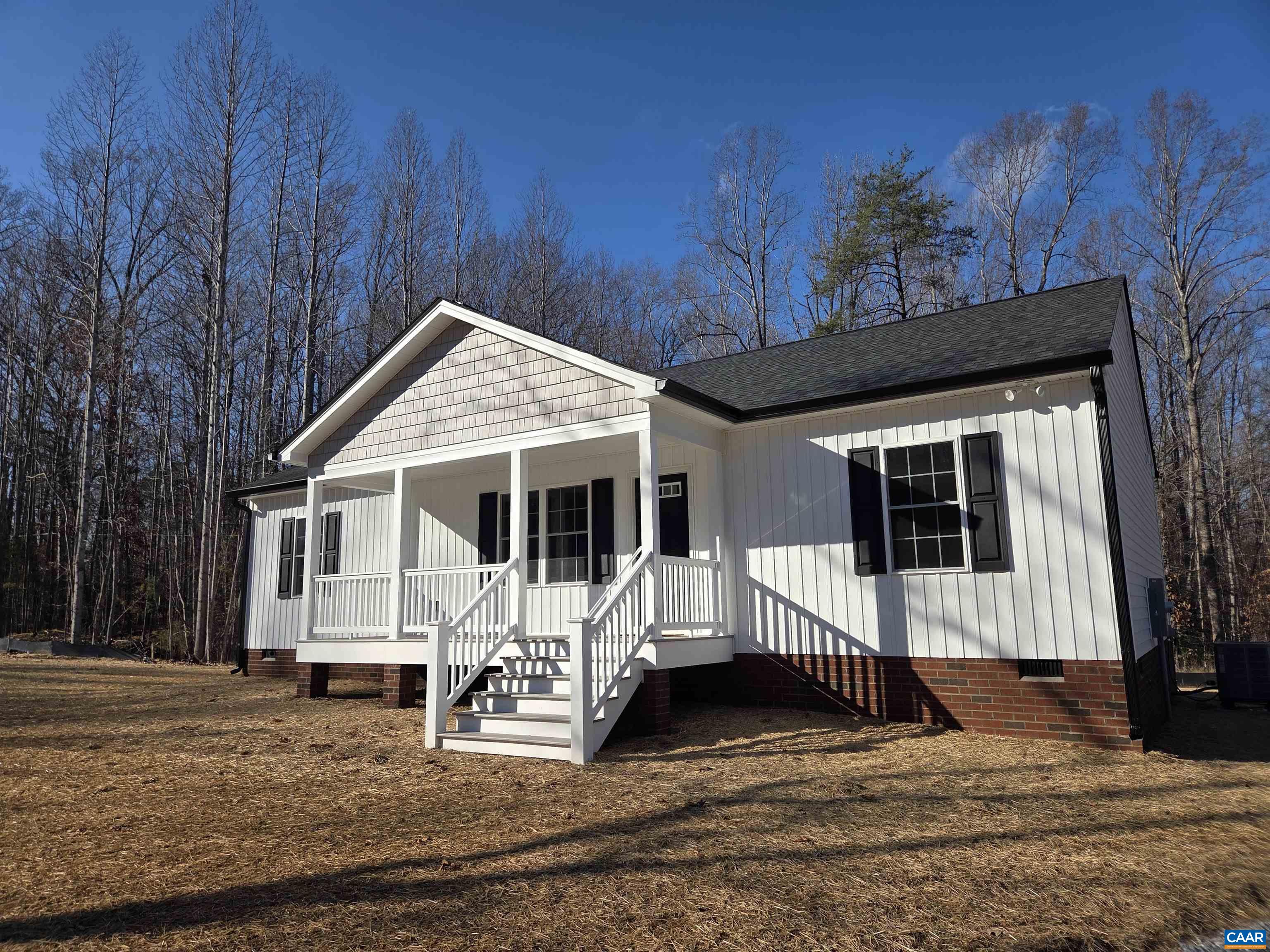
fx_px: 844
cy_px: 476
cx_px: 635
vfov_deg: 58.9
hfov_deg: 73.9
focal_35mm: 23
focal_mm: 5.4
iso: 80
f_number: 1.8
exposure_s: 1/5862
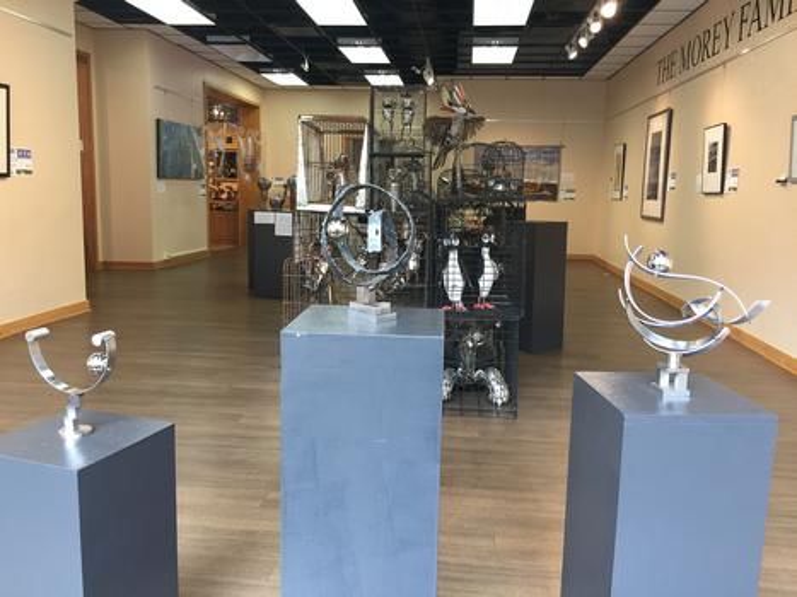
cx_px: 398
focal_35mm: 29
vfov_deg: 48.2
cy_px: 298
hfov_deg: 61.7
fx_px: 668
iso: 32
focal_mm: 4.15
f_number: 2.2
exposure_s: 1/30
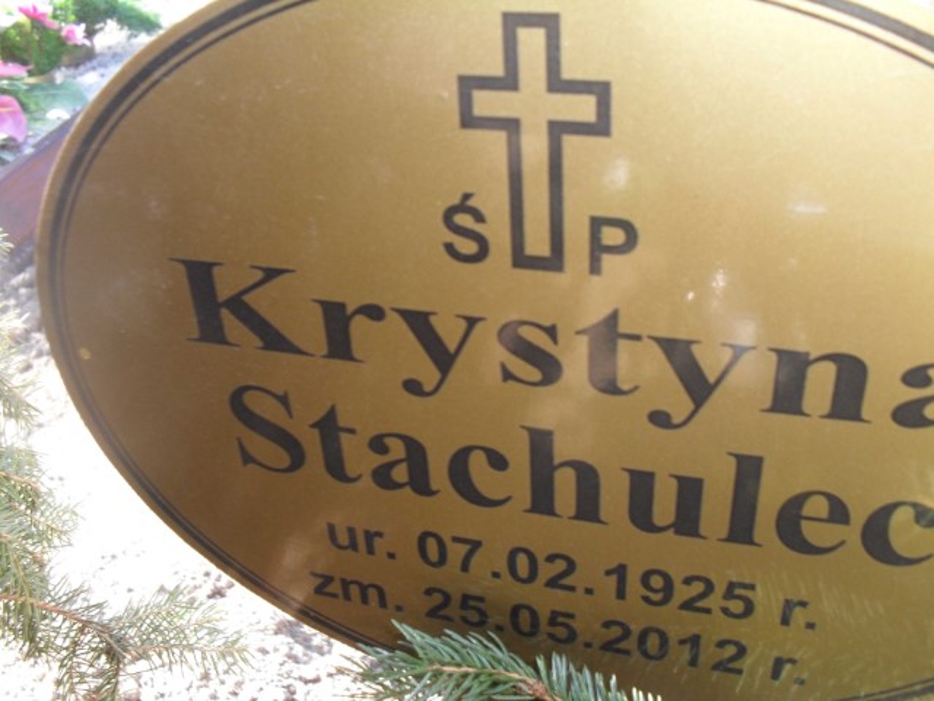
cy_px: 350
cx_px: 467
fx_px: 944
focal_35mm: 35
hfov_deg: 52.6
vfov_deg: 40.7
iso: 120
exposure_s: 1/90
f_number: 3.2
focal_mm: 6.3
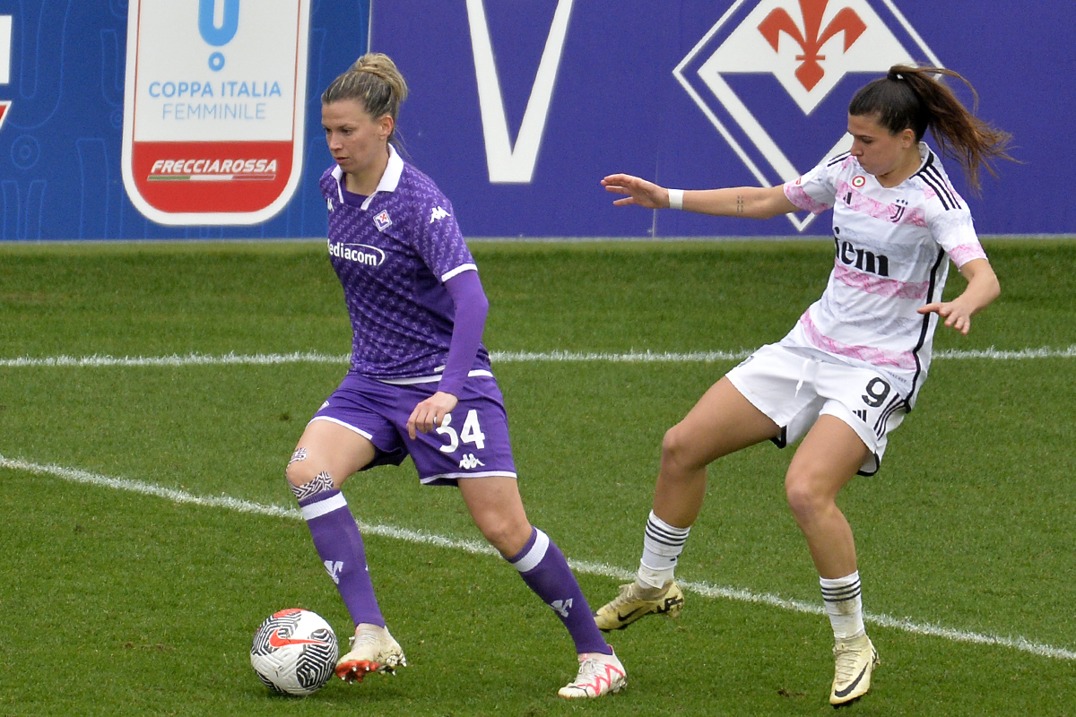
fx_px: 14943
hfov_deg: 4.1
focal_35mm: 500
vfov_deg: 2.7
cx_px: 538
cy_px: 358
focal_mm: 500
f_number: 5.6
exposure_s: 1/1000
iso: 2000
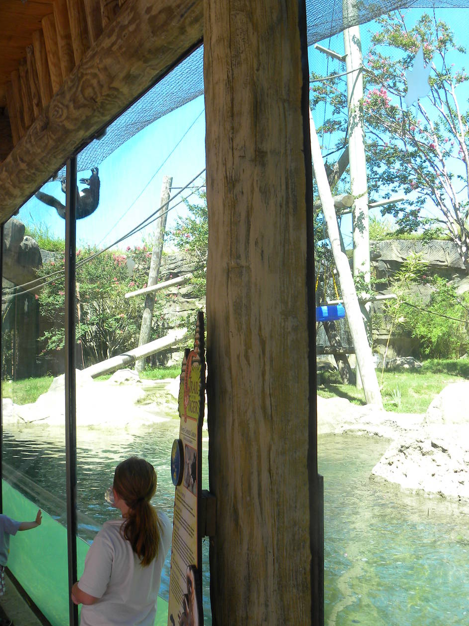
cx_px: 239
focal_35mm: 33
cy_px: 325
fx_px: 596
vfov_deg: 55.4
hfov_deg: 42.9
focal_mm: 4.6
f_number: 3.5
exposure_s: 1/78.8
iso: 64
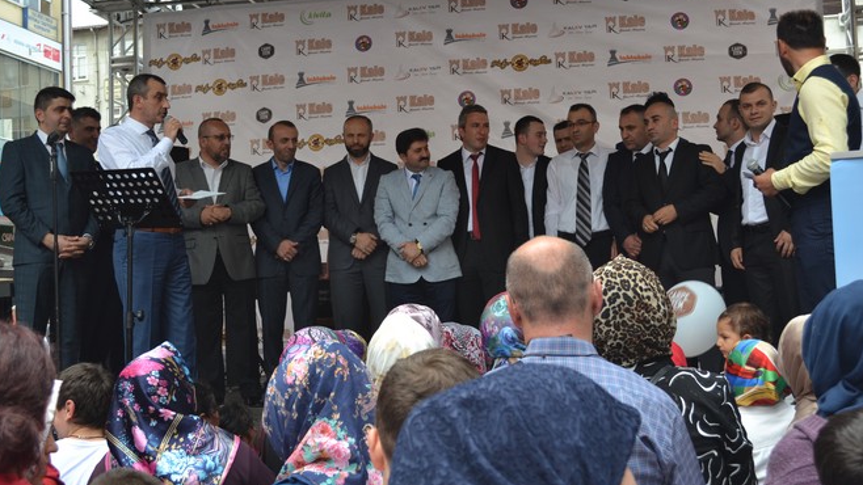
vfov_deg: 24.9
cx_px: 433
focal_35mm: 48
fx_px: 1098
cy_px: 210
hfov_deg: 42.9
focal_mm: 30
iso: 140
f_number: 5.6
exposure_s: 1/125
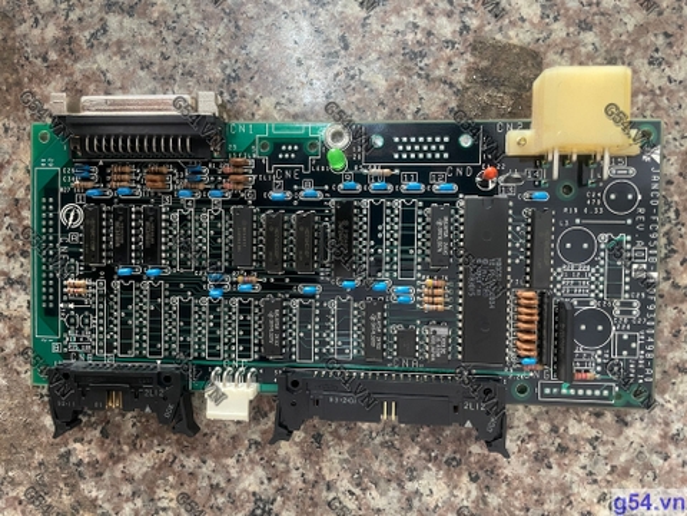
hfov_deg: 67.3
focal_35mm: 26
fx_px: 516
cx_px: 344
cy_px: 258
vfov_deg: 53.1
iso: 500
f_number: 1.6
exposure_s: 1/54
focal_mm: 4.2
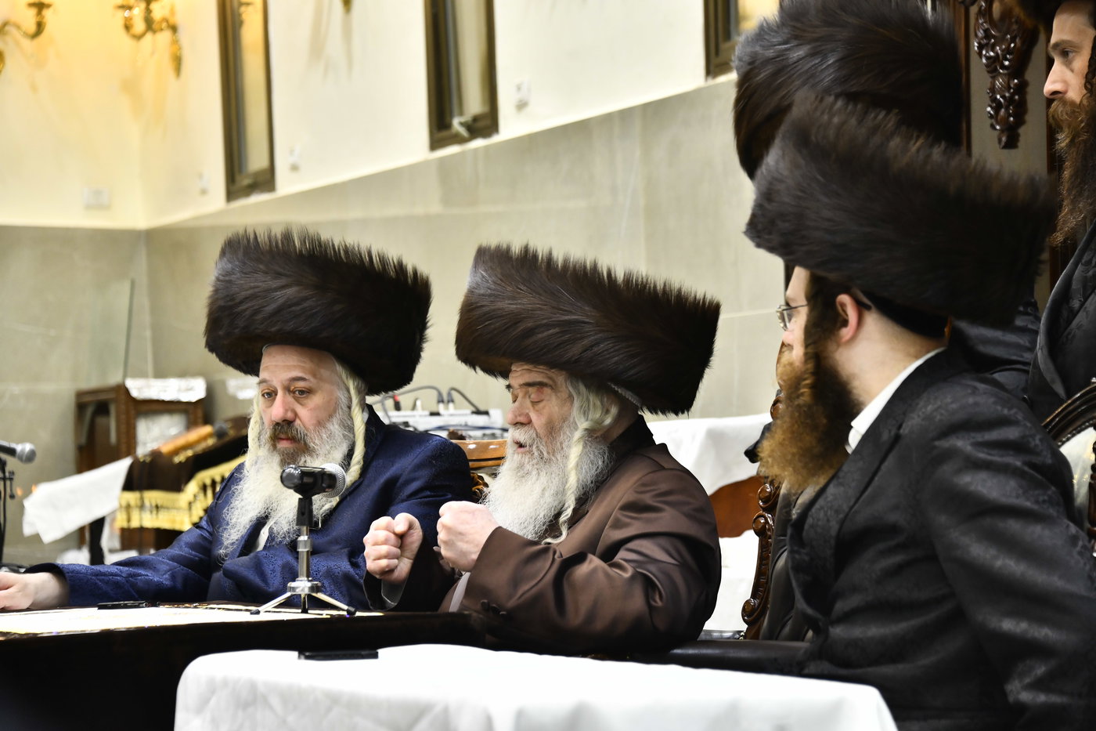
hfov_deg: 16.4
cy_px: 366
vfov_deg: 11.0
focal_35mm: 125
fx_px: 3805
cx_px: 548
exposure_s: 1/200
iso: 1250
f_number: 5.6
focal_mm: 125
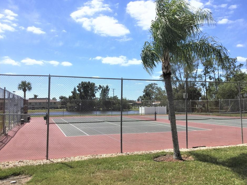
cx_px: 135
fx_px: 243
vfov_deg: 41.8
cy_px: 88
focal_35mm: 34
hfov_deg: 53.9
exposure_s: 1/1942
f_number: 2.4
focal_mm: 3.3
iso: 25
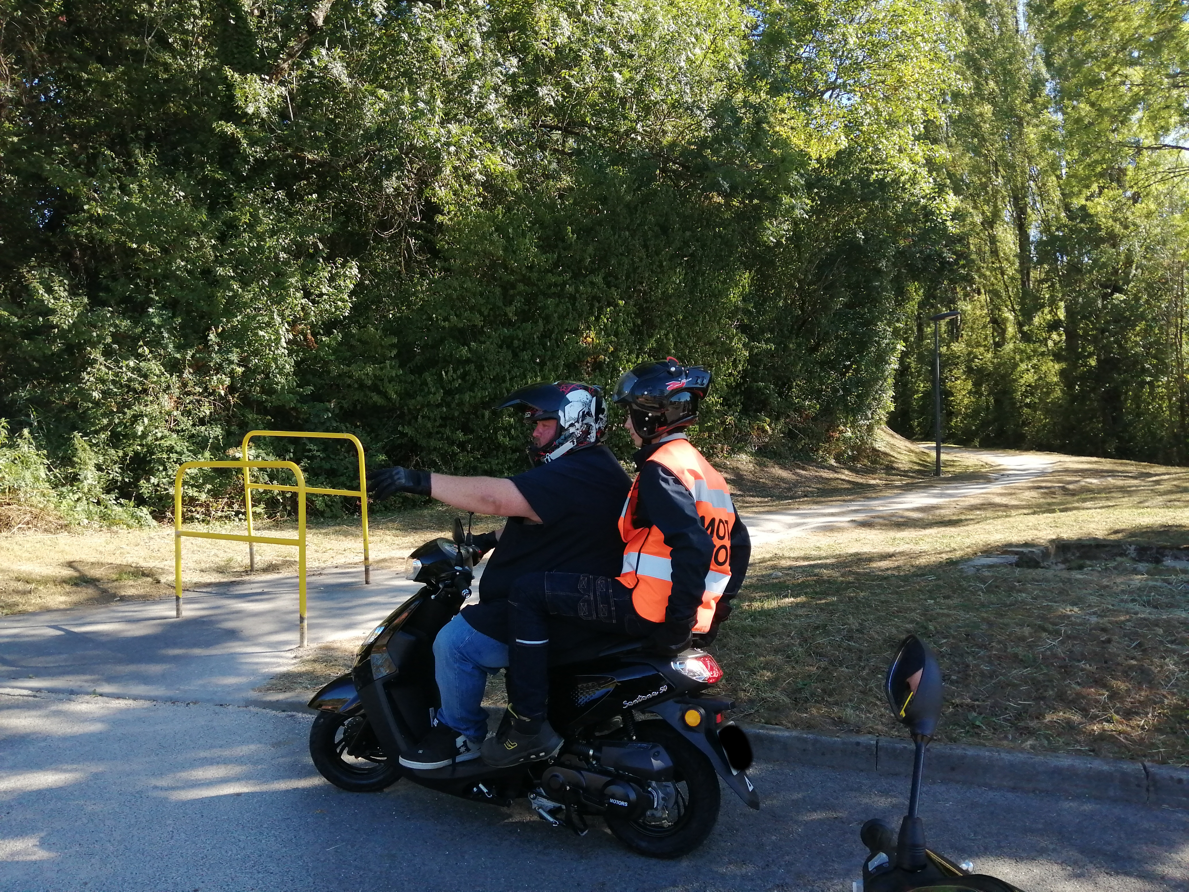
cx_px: 594
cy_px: 446
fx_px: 893
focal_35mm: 26
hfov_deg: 67.3
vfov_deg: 53.1
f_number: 1.8
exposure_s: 1/428
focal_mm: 3.46
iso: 50
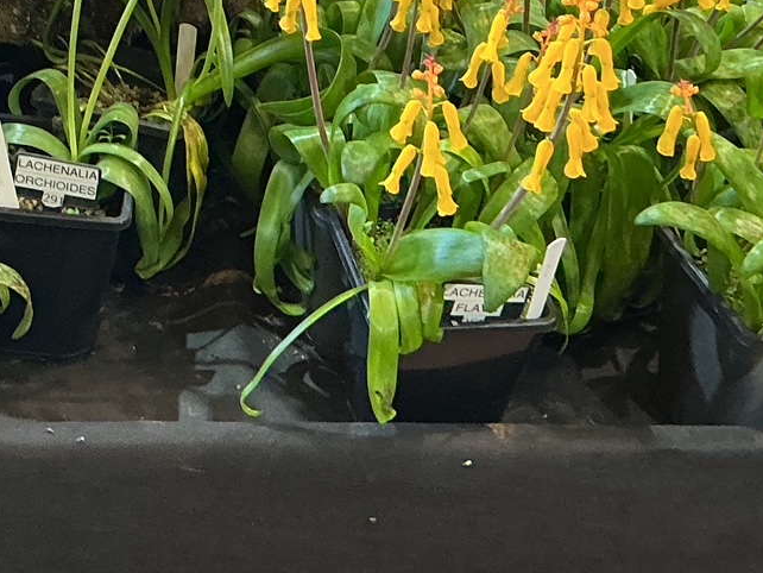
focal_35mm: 91
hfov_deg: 21.1
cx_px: 90
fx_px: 2007
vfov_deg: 15.5
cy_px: -174
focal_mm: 3
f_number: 1.8
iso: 125
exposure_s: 1/50
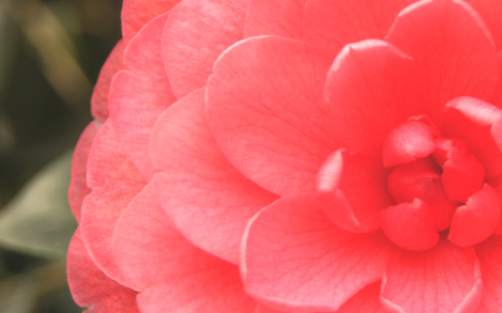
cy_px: 212
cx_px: 410
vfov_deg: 8.7
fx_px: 2053
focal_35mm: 150
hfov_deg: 13.9
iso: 200
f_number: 5.6
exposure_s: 1/80
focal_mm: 45
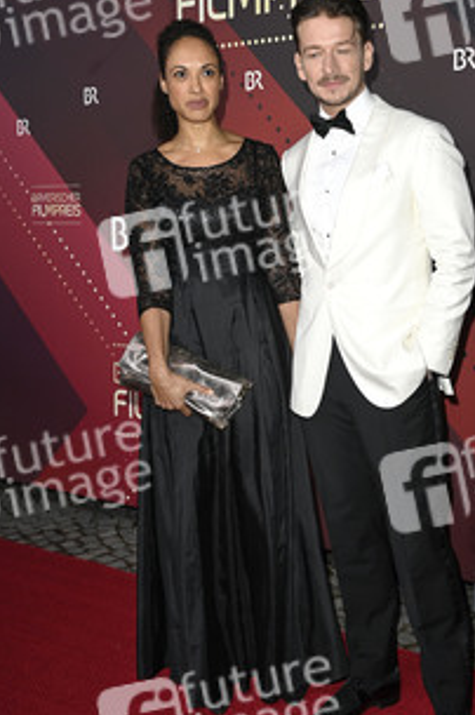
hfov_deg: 26.9
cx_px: 287
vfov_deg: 39.6
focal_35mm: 50
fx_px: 992
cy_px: 360
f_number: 5.6
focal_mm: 38
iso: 800
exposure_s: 1/160
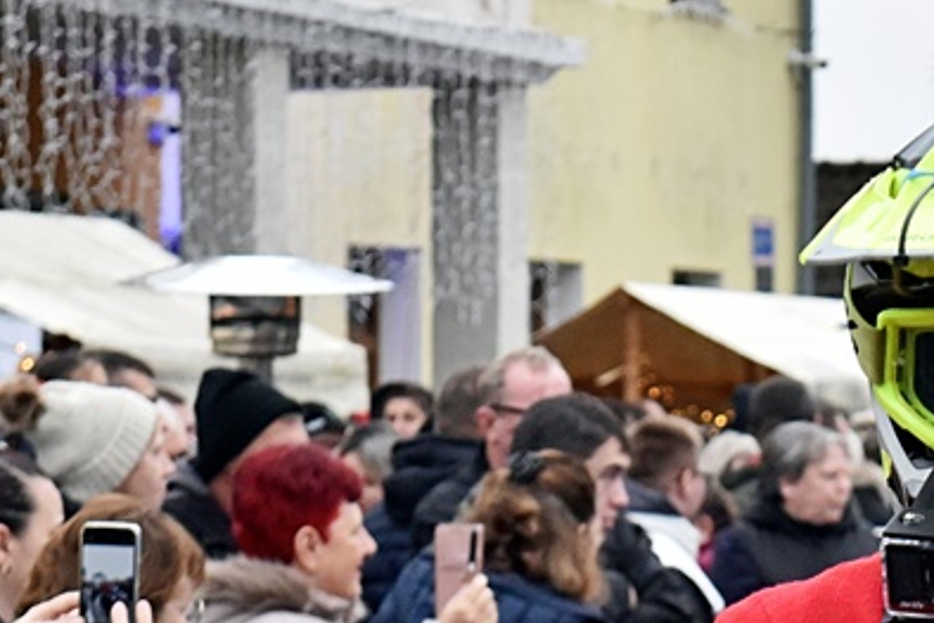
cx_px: 920
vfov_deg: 6.5
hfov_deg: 9.6
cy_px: 454
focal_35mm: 213
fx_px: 5528
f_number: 6.3
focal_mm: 70
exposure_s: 1/320
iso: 2800
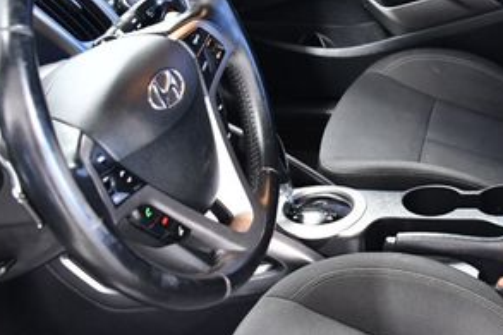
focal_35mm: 59
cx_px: 470
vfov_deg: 22.8
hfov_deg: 32.0
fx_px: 824
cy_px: 103
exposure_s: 1/60
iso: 2500
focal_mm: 18
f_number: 4
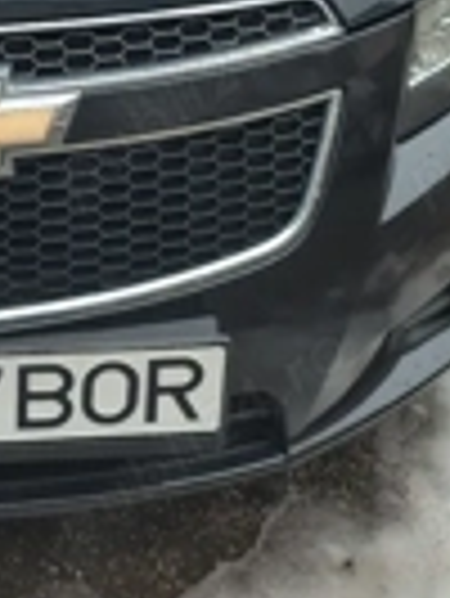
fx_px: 1298
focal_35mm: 75
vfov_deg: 22.8
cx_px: -58
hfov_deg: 18.8
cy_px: -207
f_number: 1.7
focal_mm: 4.71
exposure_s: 1/101
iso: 143
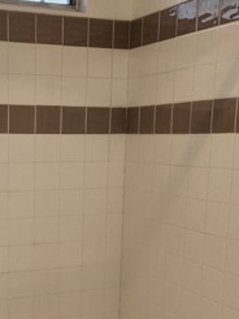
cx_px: 43
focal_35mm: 60
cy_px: 249
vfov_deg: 31.4
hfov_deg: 24.0
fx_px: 552
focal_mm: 5.4
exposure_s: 1/120
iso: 200
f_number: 1.8
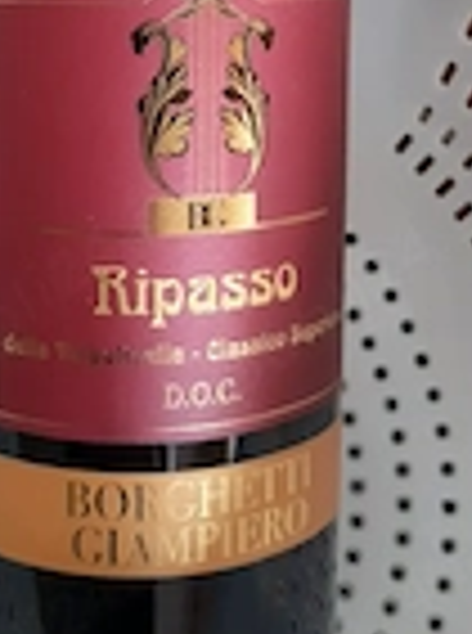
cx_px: 207
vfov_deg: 25.3
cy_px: 18
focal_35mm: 74
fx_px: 1352
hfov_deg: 19.8
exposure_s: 1/50
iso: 160
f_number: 1.7
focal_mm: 3.92
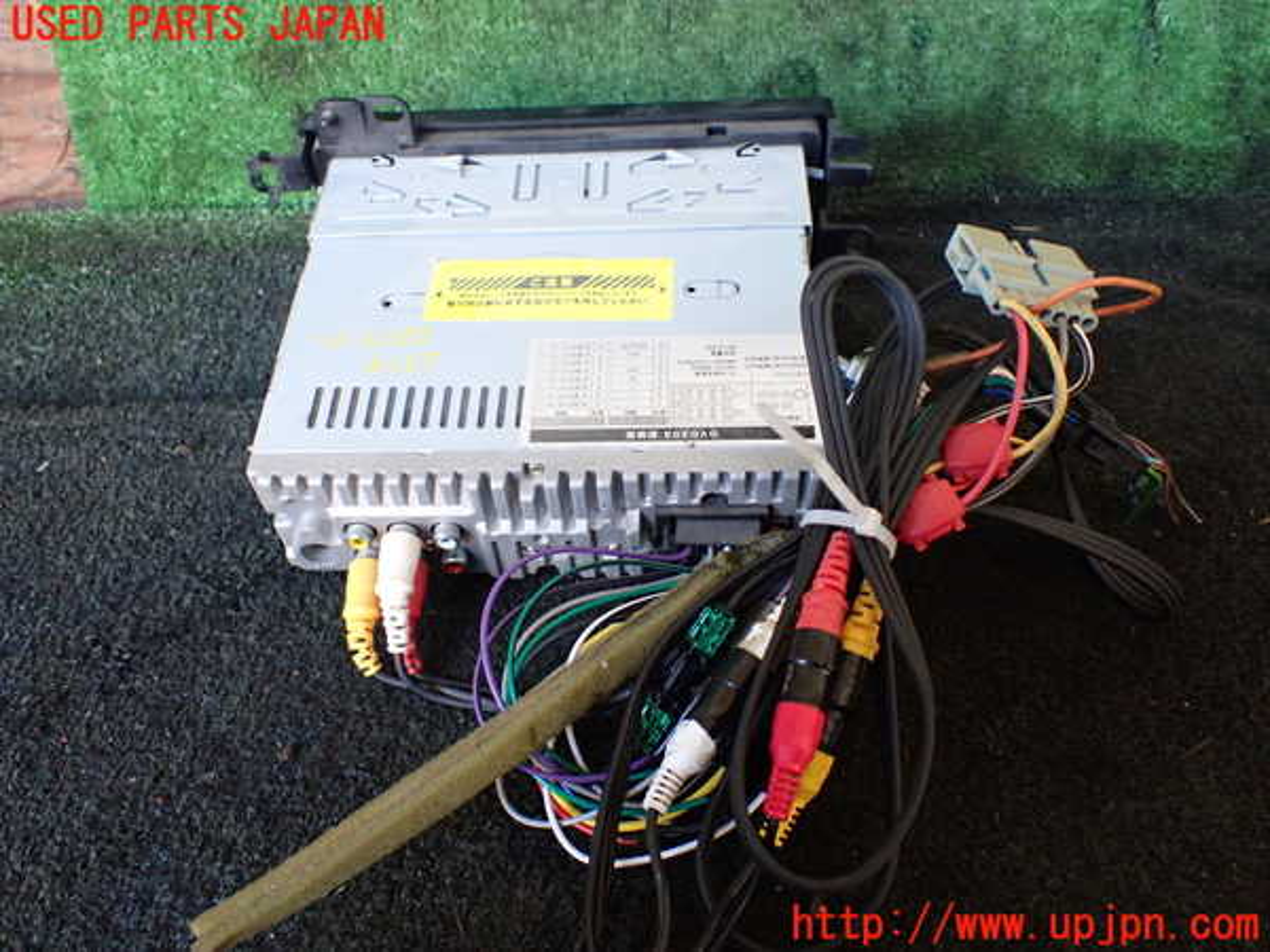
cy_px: 476
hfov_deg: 60.0
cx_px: 635
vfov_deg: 46.8
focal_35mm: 30
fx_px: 1101
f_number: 2.3
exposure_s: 1/125
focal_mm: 5.4
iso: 640
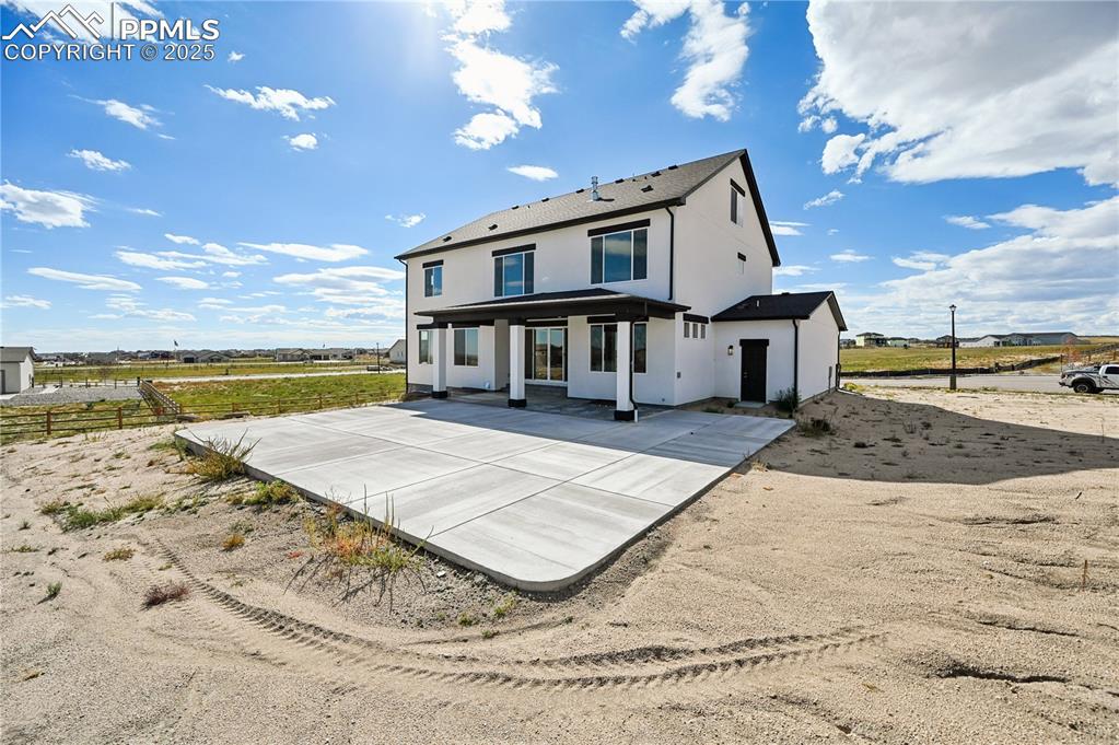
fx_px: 435
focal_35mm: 14
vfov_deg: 81.1
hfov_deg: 104.3
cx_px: 560
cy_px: 372
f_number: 5.6
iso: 320
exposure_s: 1/3200
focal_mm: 14
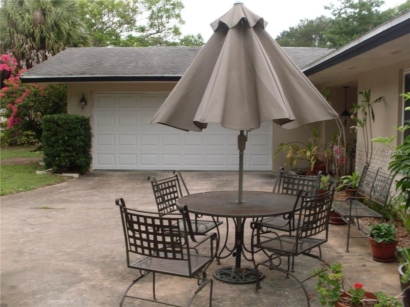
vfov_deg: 37.7
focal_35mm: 38
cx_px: 205
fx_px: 450
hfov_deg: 49.0
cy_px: 154
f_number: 8.4
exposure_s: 1/90
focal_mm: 6.3
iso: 80
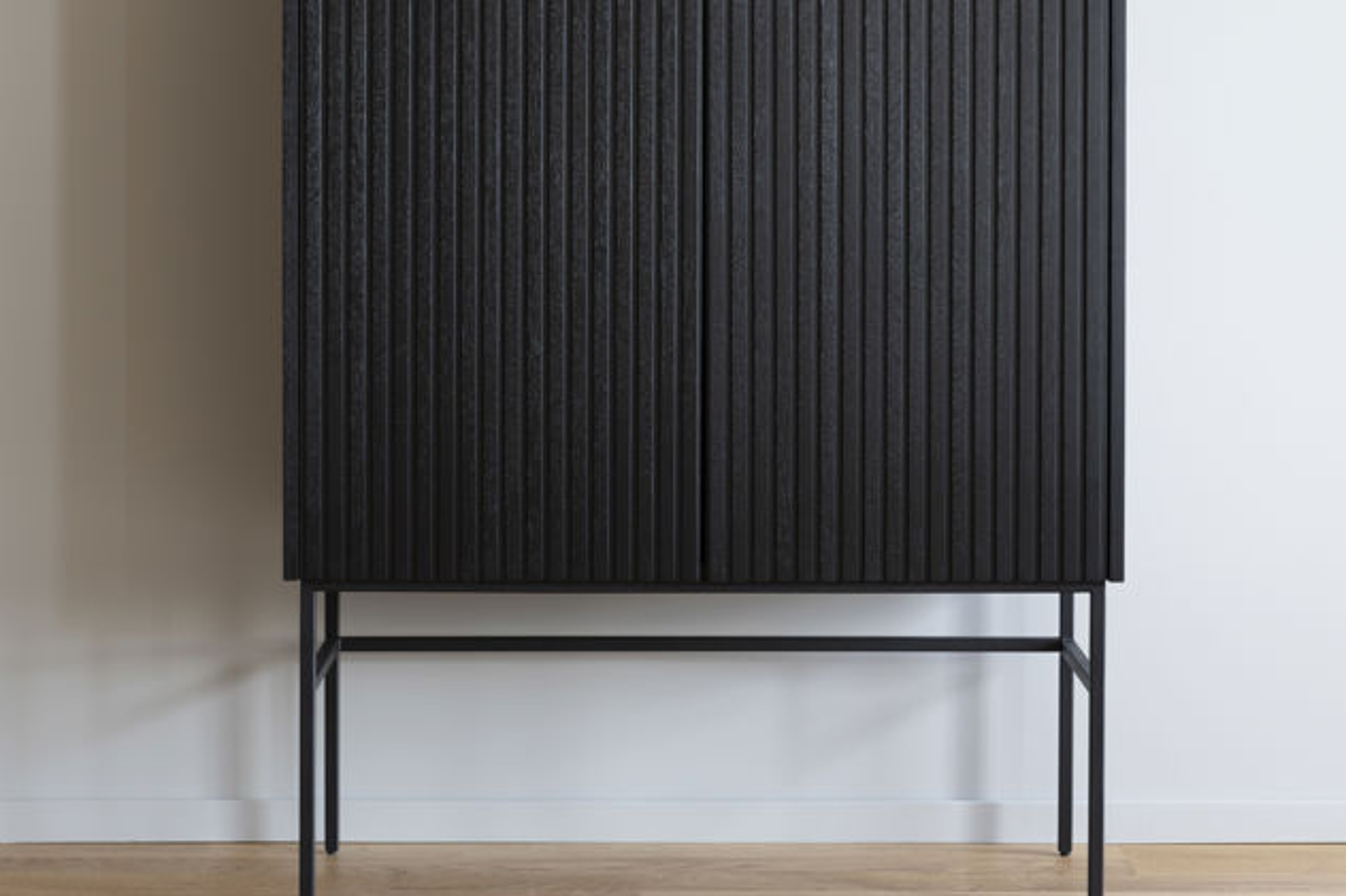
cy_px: 168
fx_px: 3513
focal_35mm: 94
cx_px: 678
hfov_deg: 21.7
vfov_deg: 14.5
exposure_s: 1/6
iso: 250
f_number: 7.1
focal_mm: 62
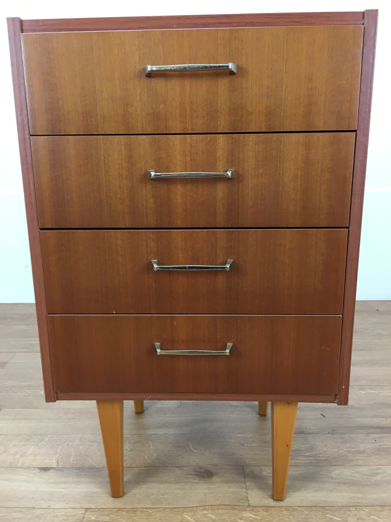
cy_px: 261
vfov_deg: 61.7
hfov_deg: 48.2
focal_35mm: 29
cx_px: 196
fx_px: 437
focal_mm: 4.15
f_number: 2.2
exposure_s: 1/33
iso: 80
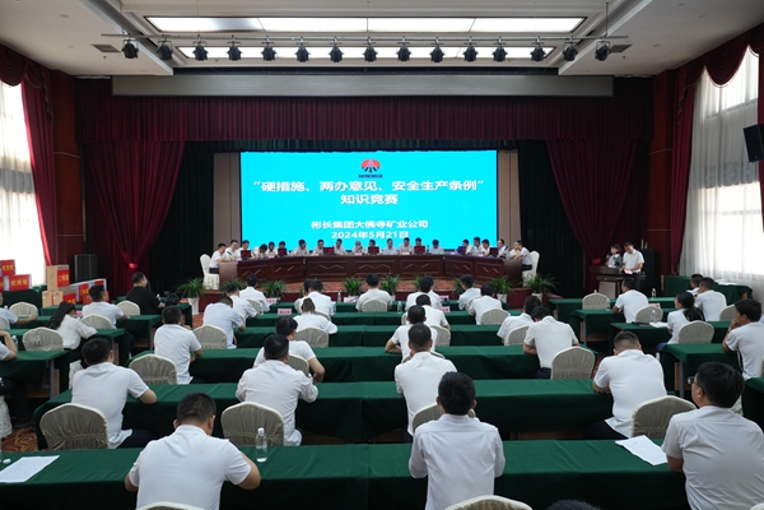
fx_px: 531
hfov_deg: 71.5
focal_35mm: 25
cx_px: 382
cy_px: 255
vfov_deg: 51.3
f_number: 8
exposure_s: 1/80
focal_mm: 25
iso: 2500
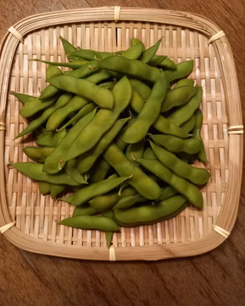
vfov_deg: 64.1
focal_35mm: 27
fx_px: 245
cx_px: 119
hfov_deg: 53.1
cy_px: 152
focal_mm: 4.65
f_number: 1.8
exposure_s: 1/24
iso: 400
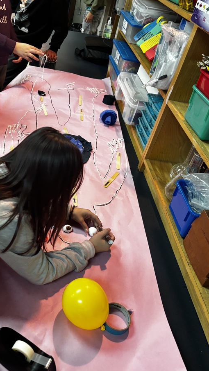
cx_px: 61
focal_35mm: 32
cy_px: 174
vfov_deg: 61.0
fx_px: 315
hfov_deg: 36.1
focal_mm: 5.96
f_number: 1.6
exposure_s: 1/60
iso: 320
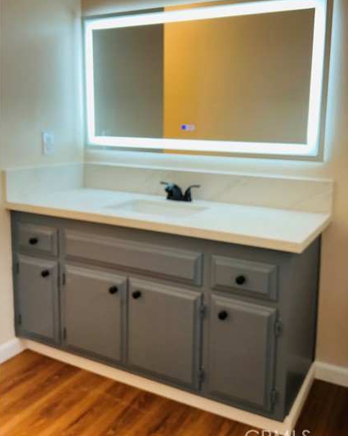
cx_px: 191
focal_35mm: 34
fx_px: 438
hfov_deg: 43.3
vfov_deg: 52.7
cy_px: 187
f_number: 1.8
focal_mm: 3
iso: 125
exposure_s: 1/60
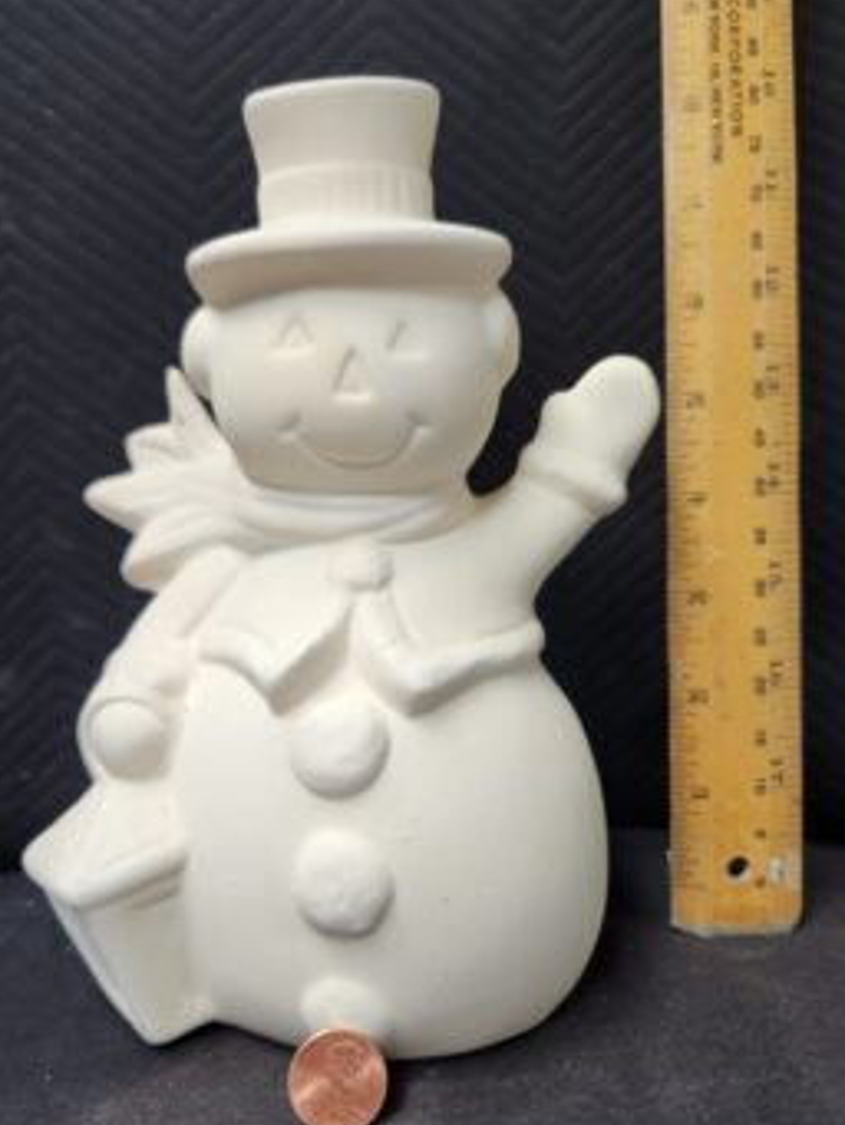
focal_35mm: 27
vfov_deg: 65.2
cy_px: 607
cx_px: 389
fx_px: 878
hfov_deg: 51.3
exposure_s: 1/120
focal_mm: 5.4
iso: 400
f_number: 1.8
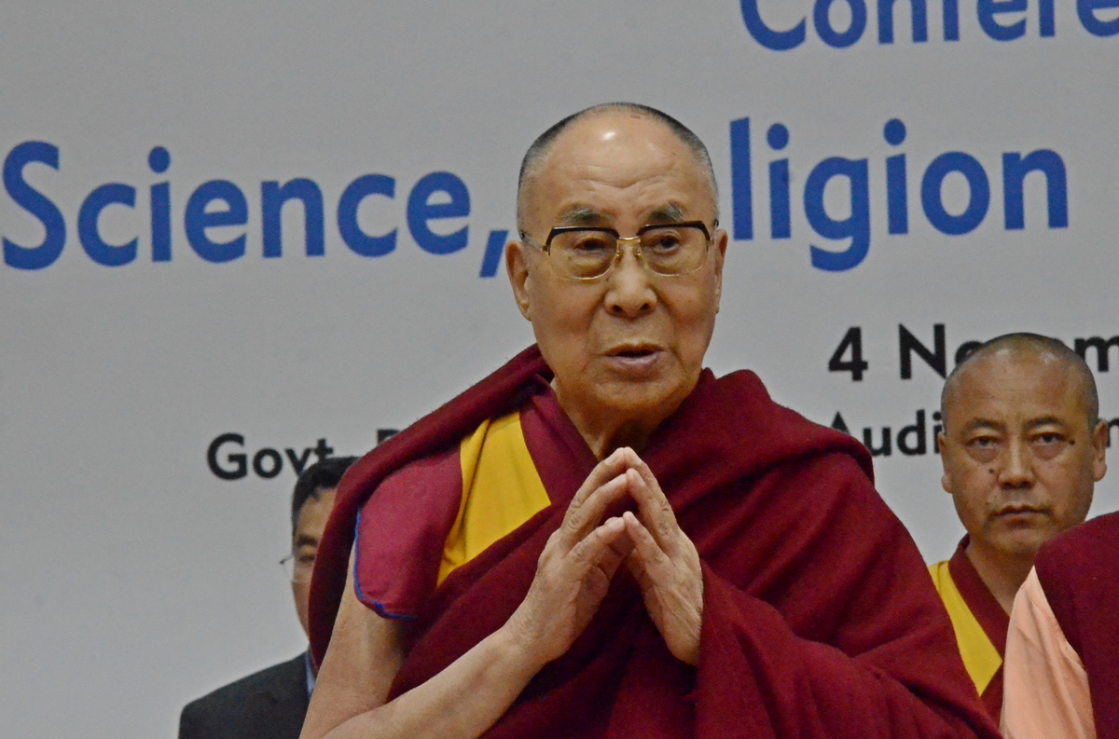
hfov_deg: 13.1
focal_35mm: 158
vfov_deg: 8.7
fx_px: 4882
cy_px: 370
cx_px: 560
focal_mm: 105
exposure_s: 1/30
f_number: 13
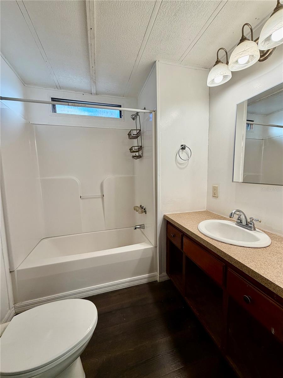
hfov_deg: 85.7
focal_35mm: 14
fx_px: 153
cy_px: 189
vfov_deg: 102.1
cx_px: 142
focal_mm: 2.22
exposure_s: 1/120
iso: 80
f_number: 2.2
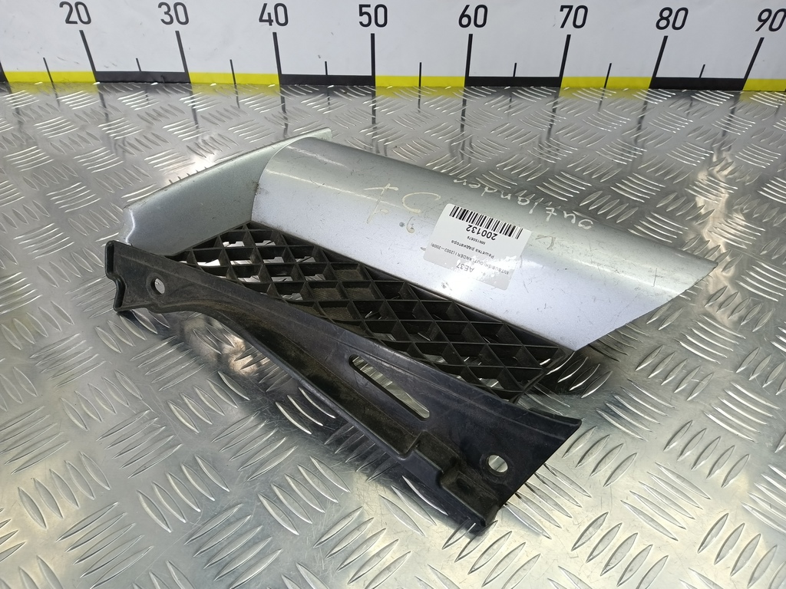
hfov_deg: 73.9
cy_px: 294
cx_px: 393
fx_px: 522
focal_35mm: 23
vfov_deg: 58.9
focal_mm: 4.11
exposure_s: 1/50
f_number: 1.6
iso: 118
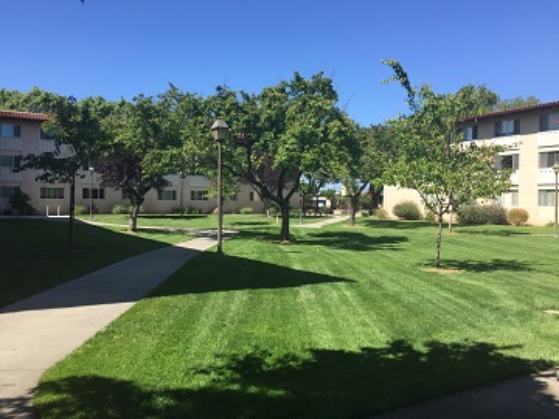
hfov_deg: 61.7
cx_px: 280
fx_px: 468
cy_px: 210
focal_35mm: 29
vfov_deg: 48.2
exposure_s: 1/1199
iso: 32
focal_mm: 4.15
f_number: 2.2
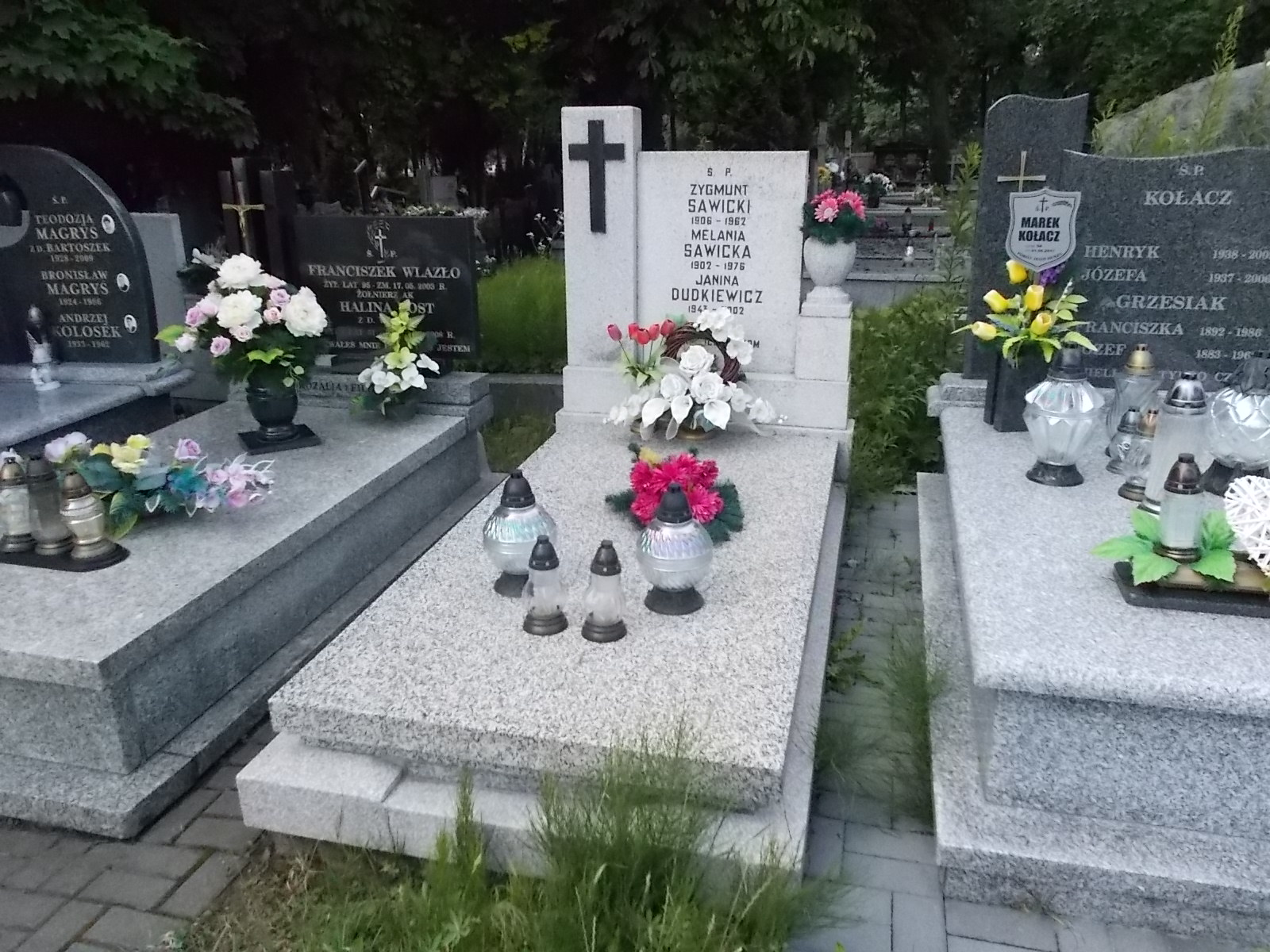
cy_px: 476
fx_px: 954
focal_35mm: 26
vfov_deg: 53.1
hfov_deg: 67.3
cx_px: 635
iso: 400
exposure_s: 1/250
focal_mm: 4.6
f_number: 8
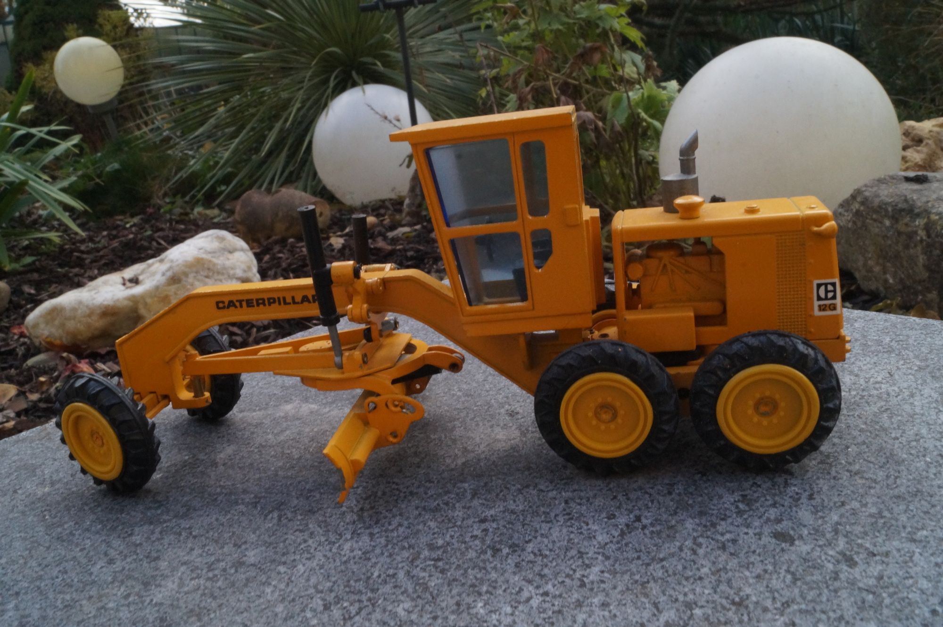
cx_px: 472
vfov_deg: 39.9
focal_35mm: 33
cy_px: 314
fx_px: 864
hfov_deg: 57.3
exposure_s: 1/60
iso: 1600
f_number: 22
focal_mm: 22
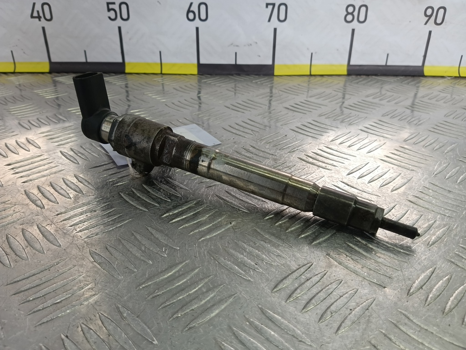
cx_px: 233
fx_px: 363
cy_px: 175
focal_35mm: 27
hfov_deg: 65.3
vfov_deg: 51.4
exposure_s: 1/100
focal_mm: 4.11
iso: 96
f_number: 1.6
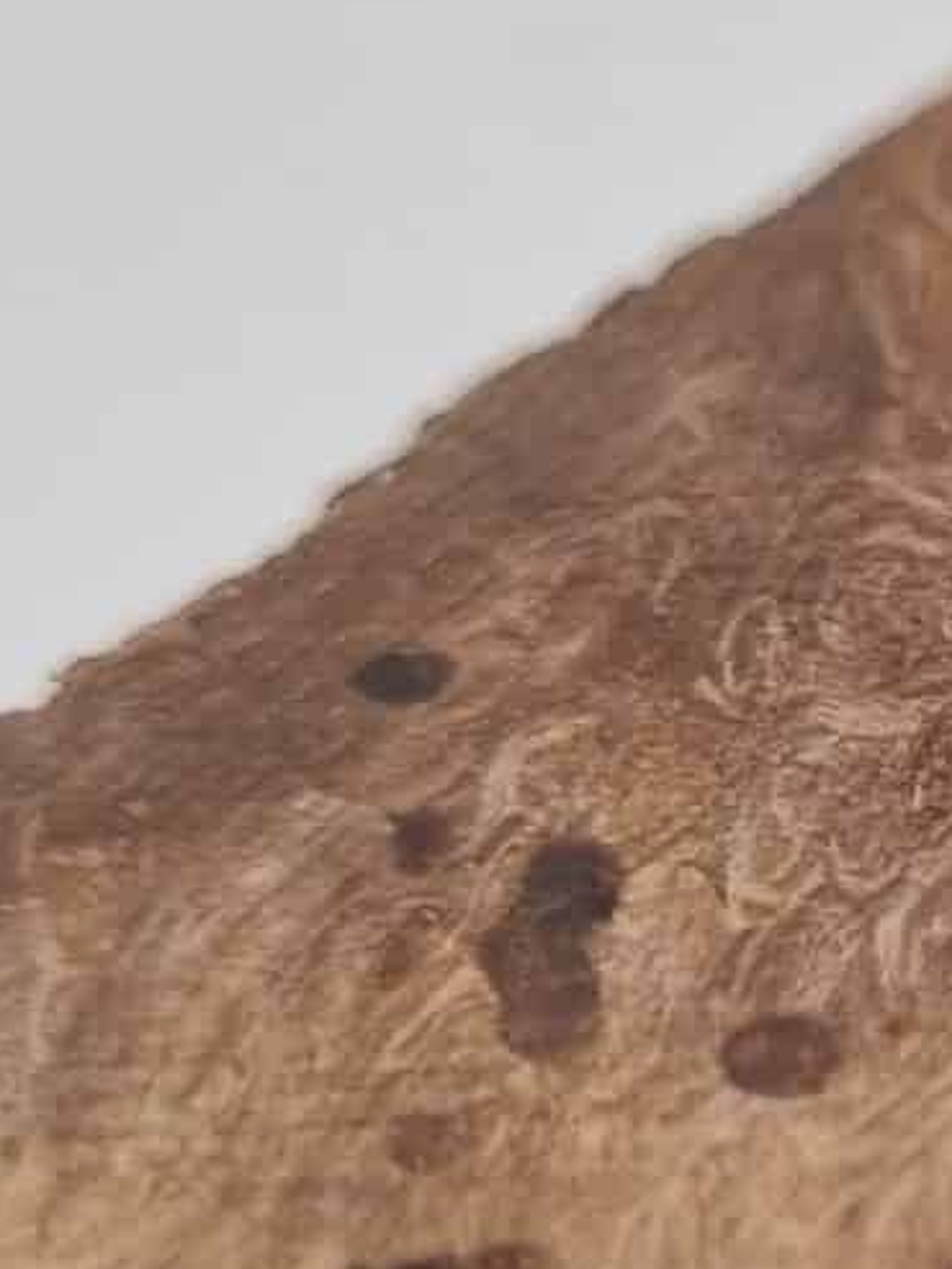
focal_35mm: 135
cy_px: 1053
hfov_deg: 10.5
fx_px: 4948
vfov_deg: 14.5
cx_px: 1497
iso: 50
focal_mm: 5.4
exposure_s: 1/474
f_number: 1.8
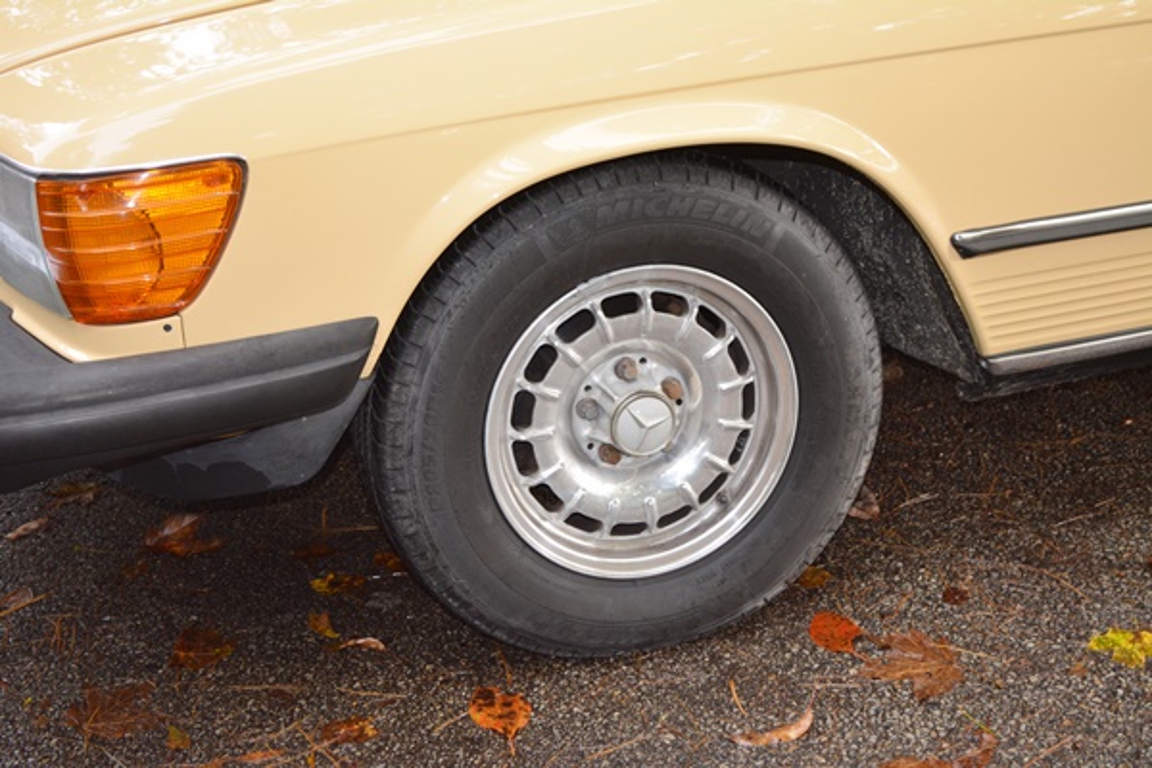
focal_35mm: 63
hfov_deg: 31.9
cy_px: 384
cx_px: 576
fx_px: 2016
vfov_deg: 21.6
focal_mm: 42
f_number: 5.3
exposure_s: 1/60
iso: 900
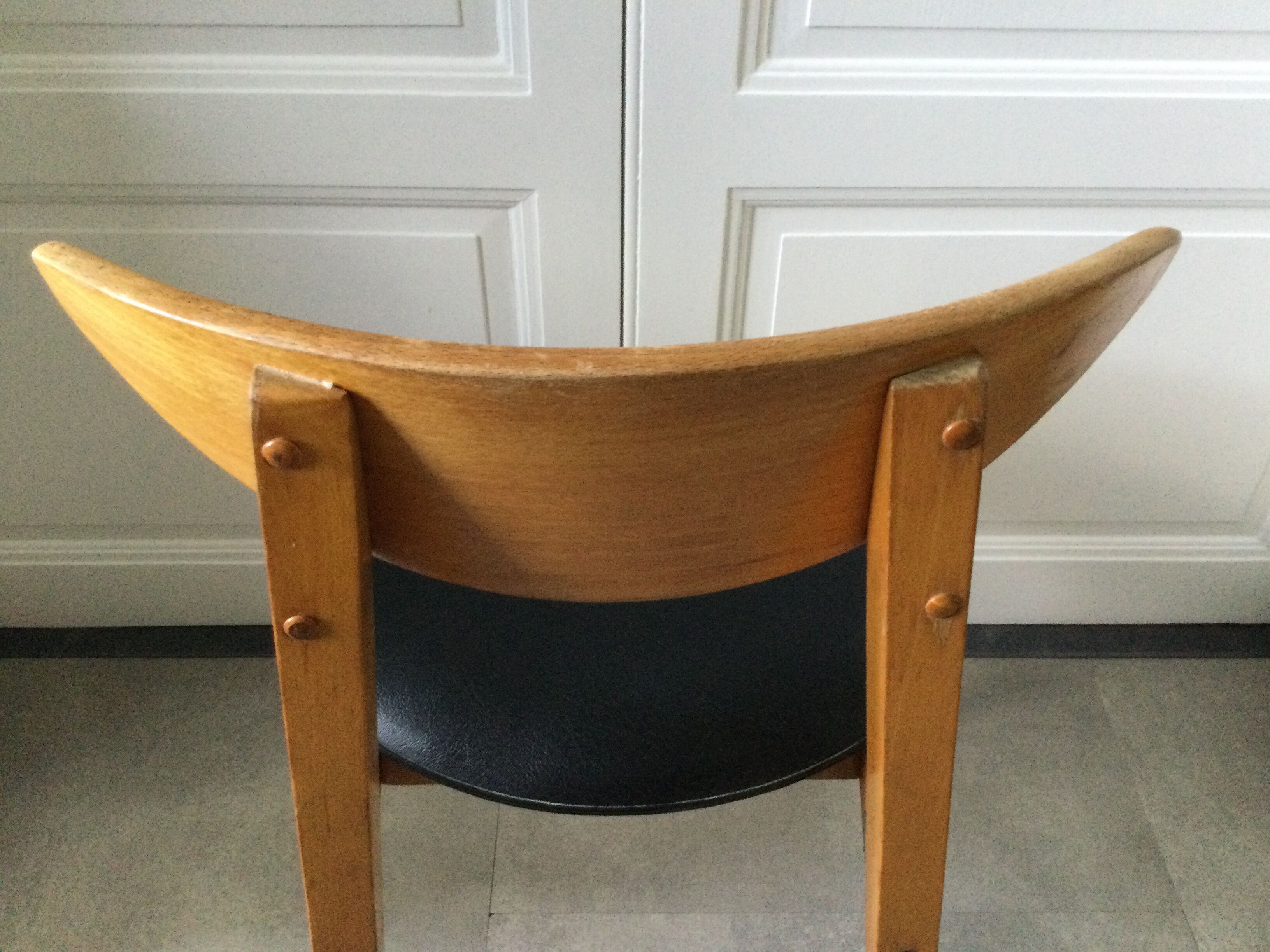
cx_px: 635
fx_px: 1137
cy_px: 476
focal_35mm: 31
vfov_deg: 45.4
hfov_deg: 58.4
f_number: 2.4
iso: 250
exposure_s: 1/17
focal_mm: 3.3
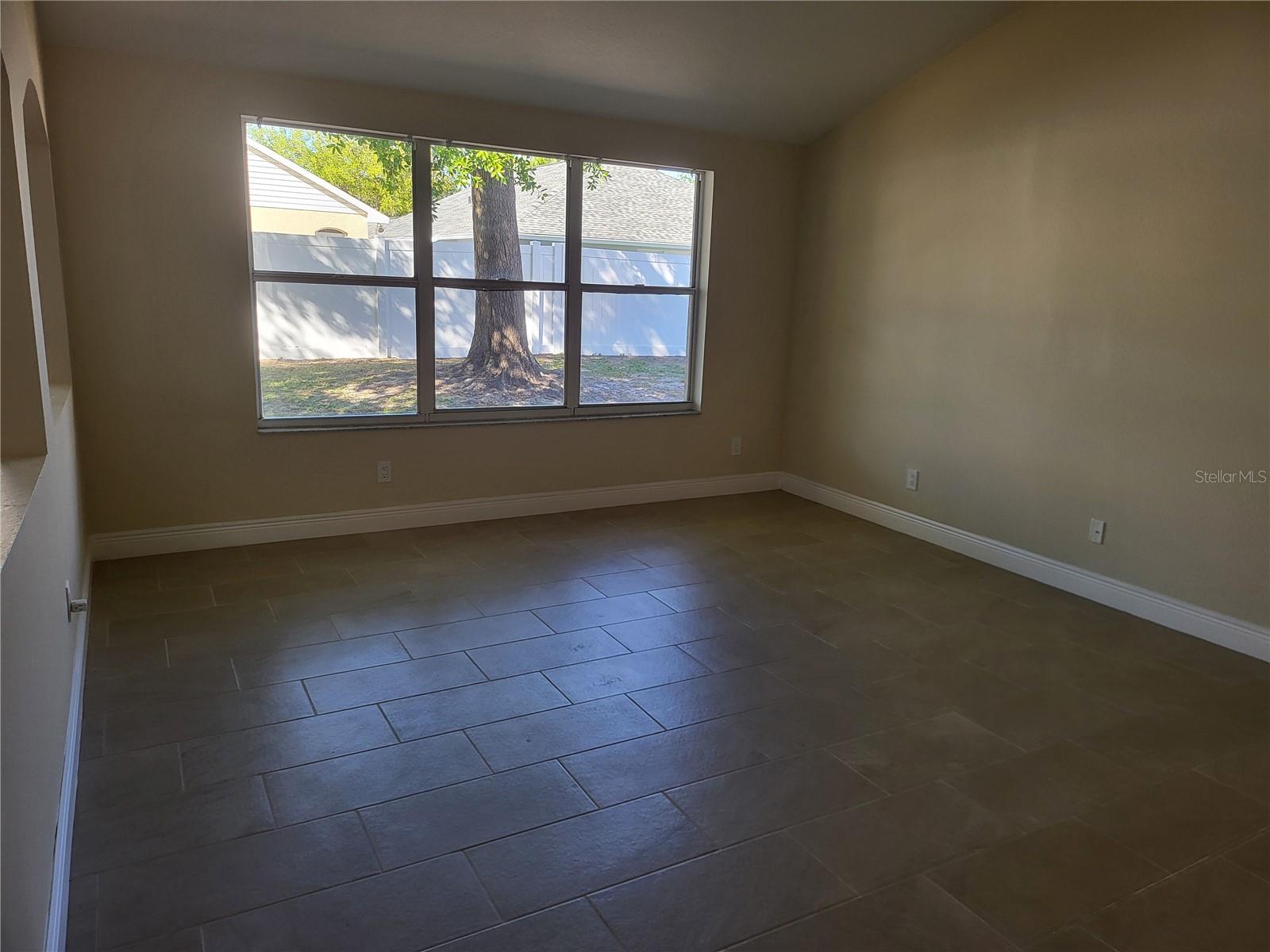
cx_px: 635
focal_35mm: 24
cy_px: 476
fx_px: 881
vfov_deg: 56.8
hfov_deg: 71.6
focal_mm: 5
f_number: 1.8
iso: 50
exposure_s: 1/120
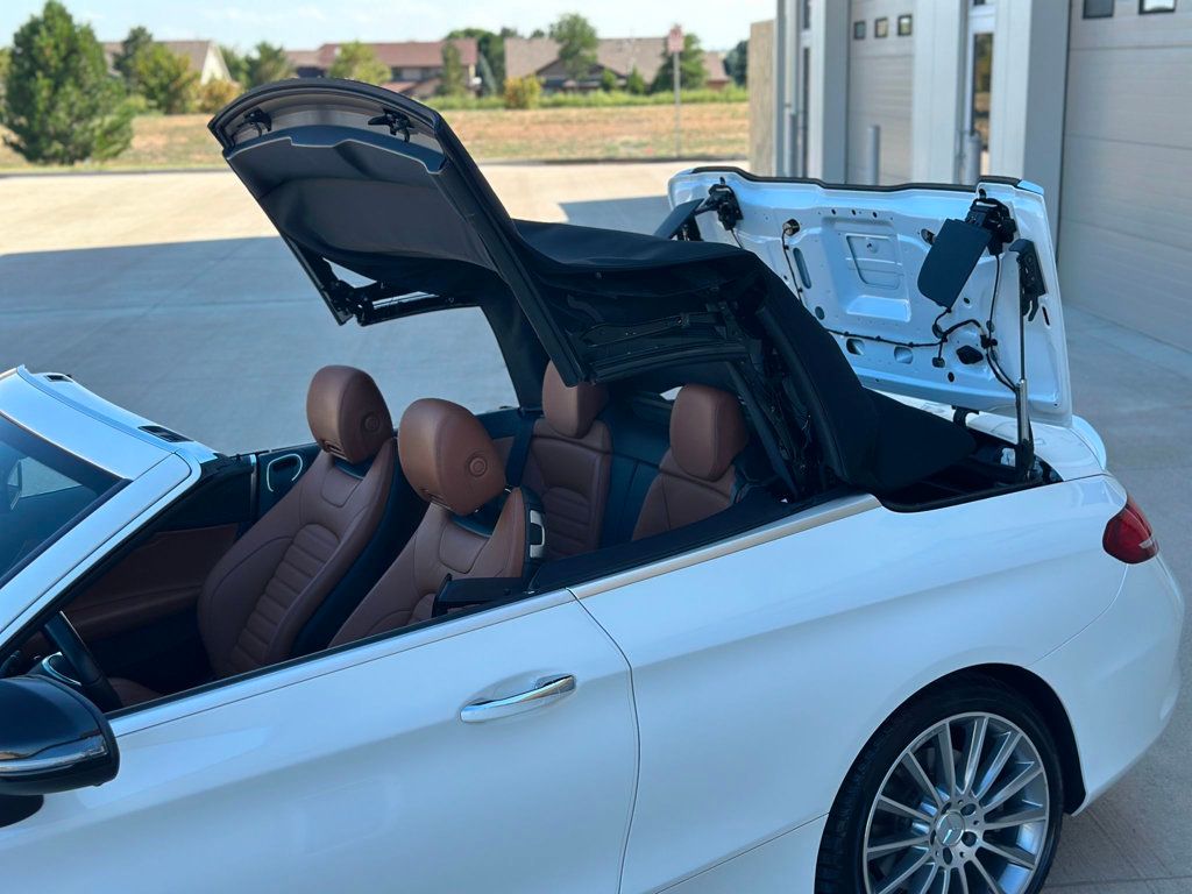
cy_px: 447
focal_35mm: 48
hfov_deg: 39.7
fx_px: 1653
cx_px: 596
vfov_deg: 30.3
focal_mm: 6.86
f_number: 1.78
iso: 80
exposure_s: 1/1073
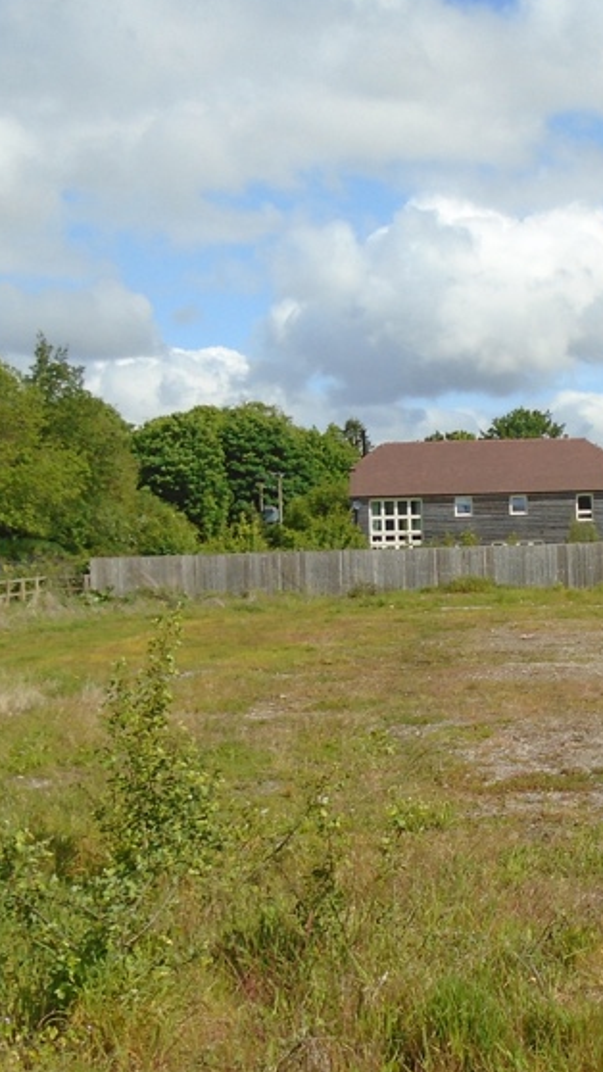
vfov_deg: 39.7
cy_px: 632
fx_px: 1478
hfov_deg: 22.6
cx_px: 532
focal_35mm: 52
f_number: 8
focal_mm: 4.6
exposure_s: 1/200
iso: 100
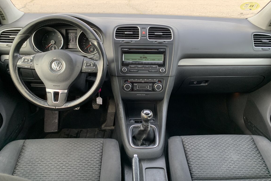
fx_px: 211
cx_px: 134
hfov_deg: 65.5
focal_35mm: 28
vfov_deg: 46.4
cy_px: 92
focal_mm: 4.25
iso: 80
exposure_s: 1/121
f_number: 1.8
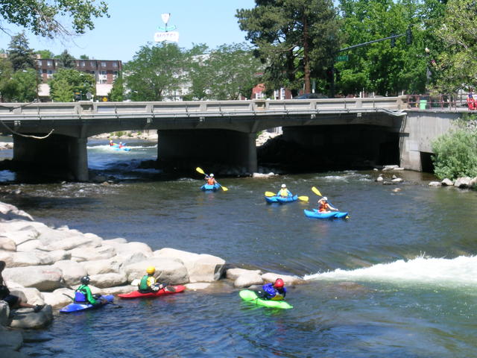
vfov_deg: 18.4
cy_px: 179
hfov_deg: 24.4
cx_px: 238
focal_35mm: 80
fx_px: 1102
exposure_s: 1/154
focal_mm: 16.7
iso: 50
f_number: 7.3
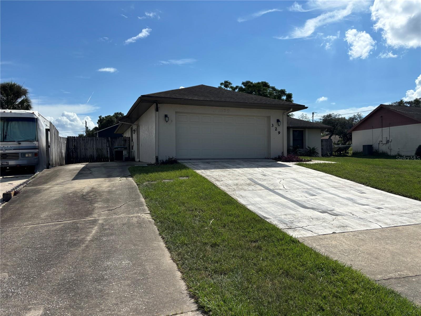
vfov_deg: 53.1
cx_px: 210
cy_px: 158
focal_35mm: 26
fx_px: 316
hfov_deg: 67.3
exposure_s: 1/6711
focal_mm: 5.96
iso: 50
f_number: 1.6
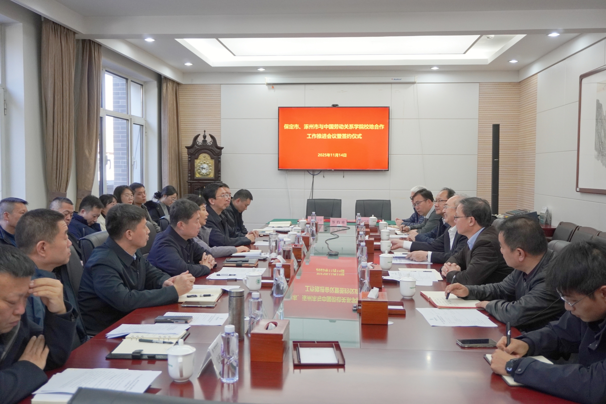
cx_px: 303
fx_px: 581
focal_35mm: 34
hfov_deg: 55.1
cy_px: 202
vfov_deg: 38.4
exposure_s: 1/160
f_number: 4.5
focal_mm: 23
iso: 1000
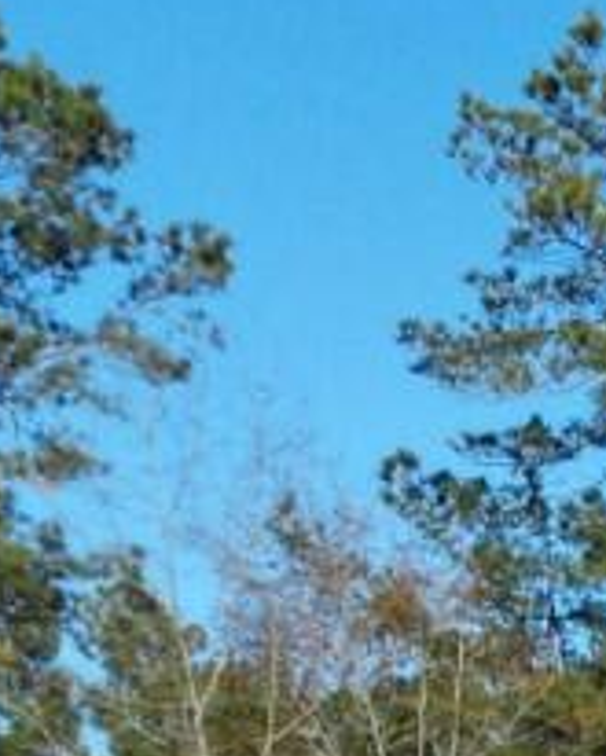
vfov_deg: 11.4
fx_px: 3674
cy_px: 1053
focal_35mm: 164
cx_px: 2189
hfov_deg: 7.5
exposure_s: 1/3200
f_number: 1.7
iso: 100
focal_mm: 6.72
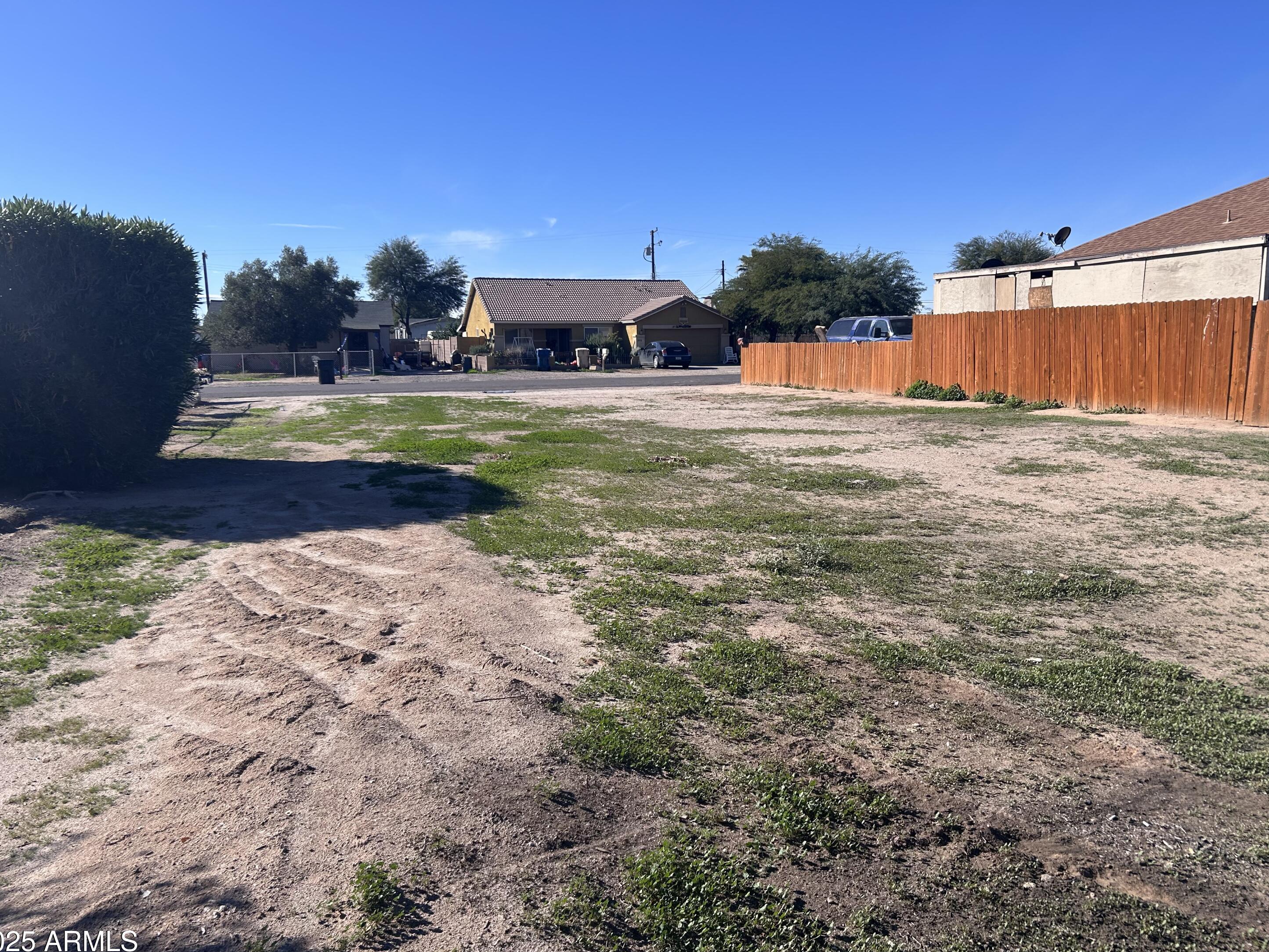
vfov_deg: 51.3
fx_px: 990
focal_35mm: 27
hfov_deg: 65.3
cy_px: 492
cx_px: 631
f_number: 1.5
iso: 50
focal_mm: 5.7
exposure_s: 1/4444
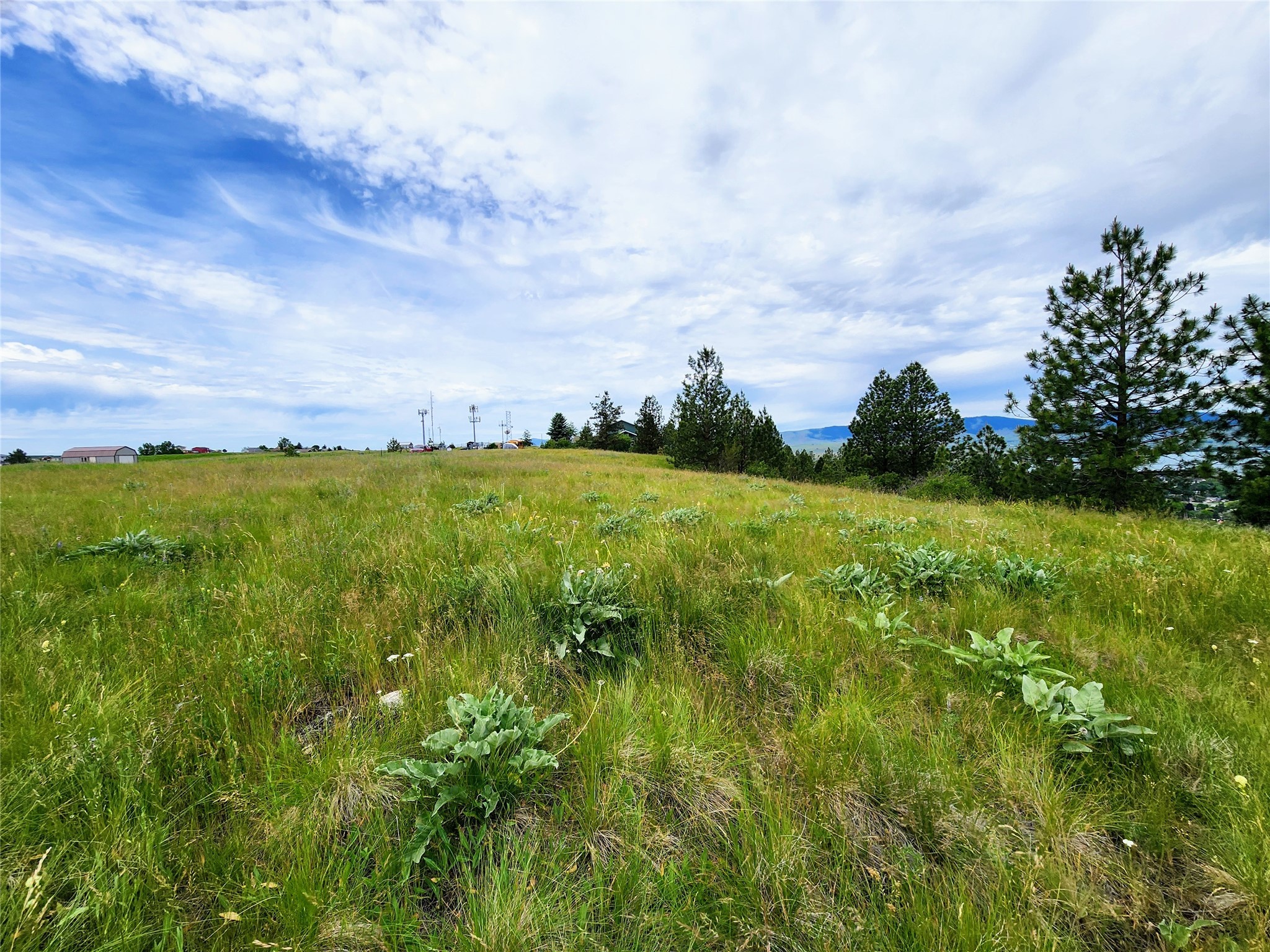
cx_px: 635
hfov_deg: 106.2
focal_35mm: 13
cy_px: 476
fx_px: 477
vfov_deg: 89.9
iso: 50
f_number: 2.2
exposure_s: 1/3109
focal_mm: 2.2
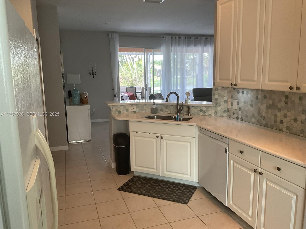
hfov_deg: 61.7
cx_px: 153
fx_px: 256
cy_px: 114
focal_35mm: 29
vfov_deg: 48.2
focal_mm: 3
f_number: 1.8
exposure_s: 1/60
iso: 80
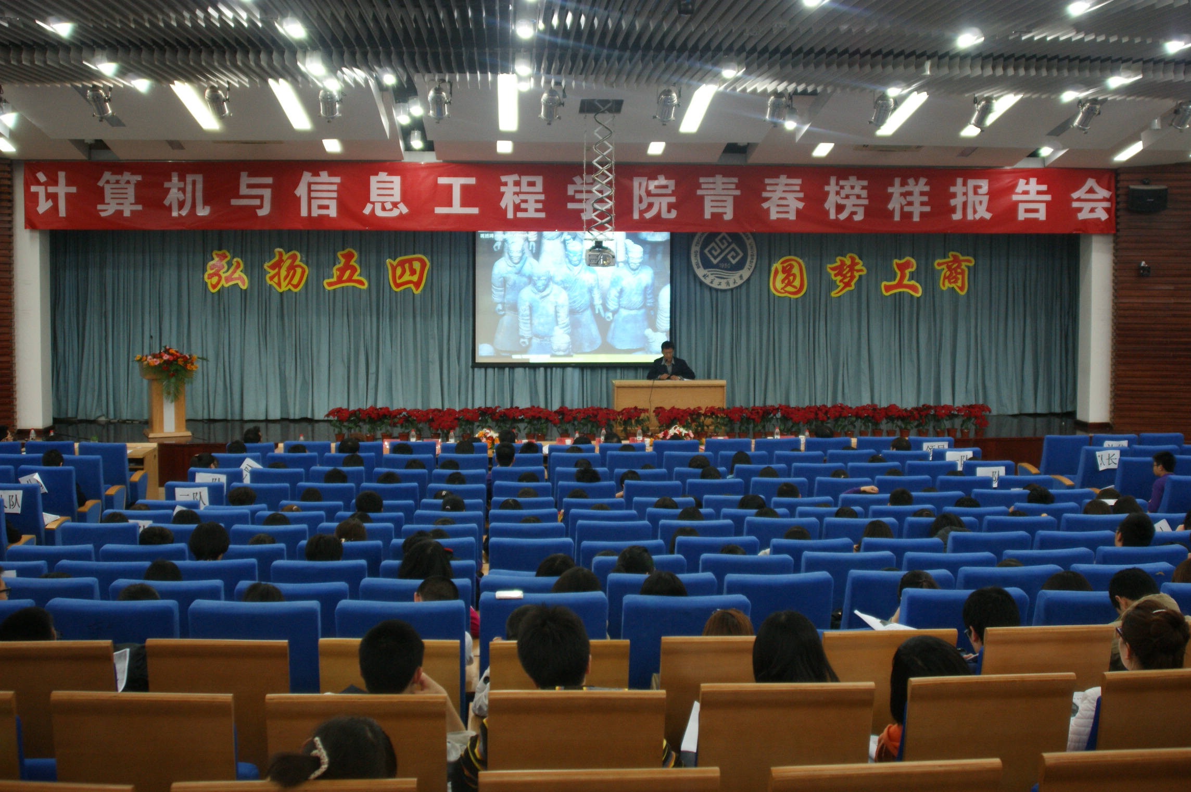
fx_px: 1190
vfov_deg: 36.8
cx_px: 596
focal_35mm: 36
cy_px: 396
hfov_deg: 53.2
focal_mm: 24
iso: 400
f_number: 3.5
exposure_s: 1/10
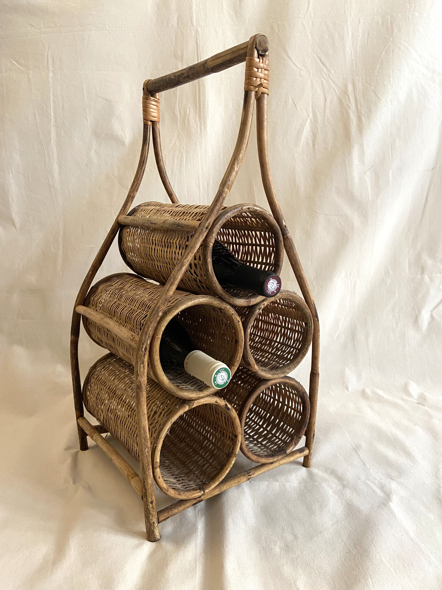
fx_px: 443
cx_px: 221
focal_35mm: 26
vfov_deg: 67.3
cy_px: 295
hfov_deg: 53.1
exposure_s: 1/50
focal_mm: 4.25
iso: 320
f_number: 1.8
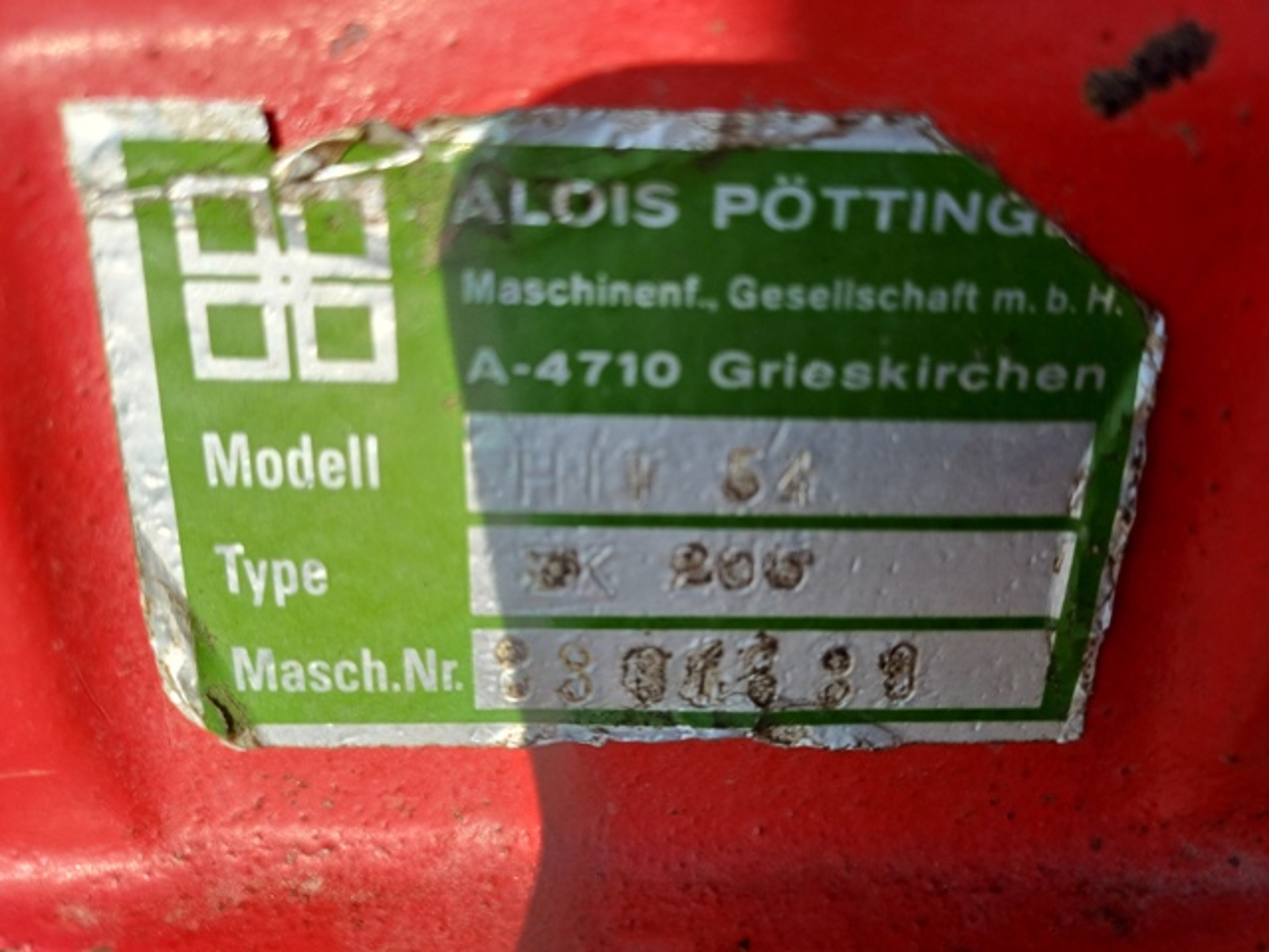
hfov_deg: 69.4
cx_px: 634
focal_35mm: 25
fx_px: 916
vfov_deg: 54.9
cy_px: 476
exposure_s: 1/1095
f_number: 1.8
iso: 50
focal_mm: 4.65
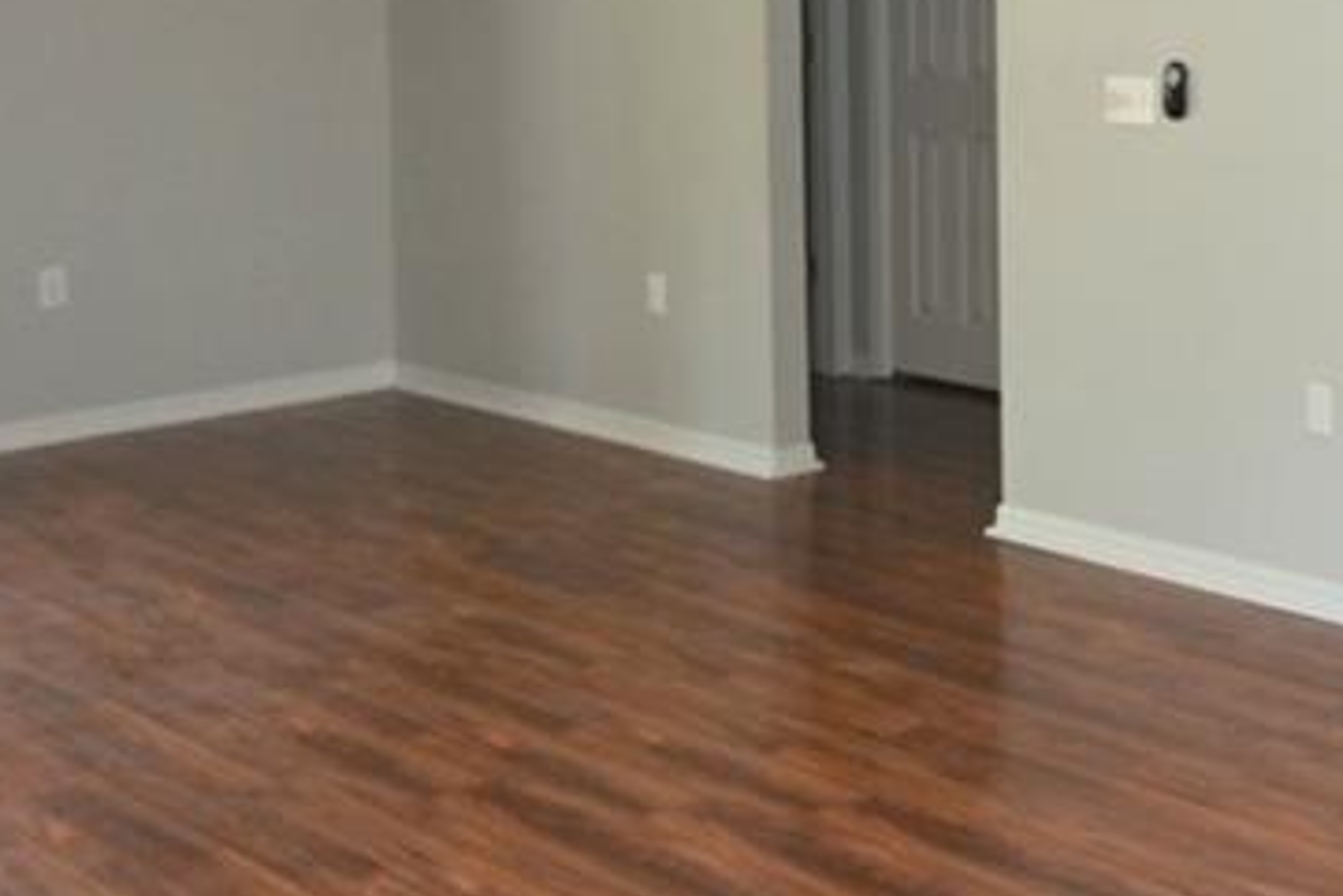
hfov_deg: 29.0
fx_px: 2396
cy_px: -7
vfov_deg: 20.5
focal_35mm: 64
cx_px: 1384
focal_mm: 14.5
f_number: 4.5
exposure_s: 1/80
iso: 200
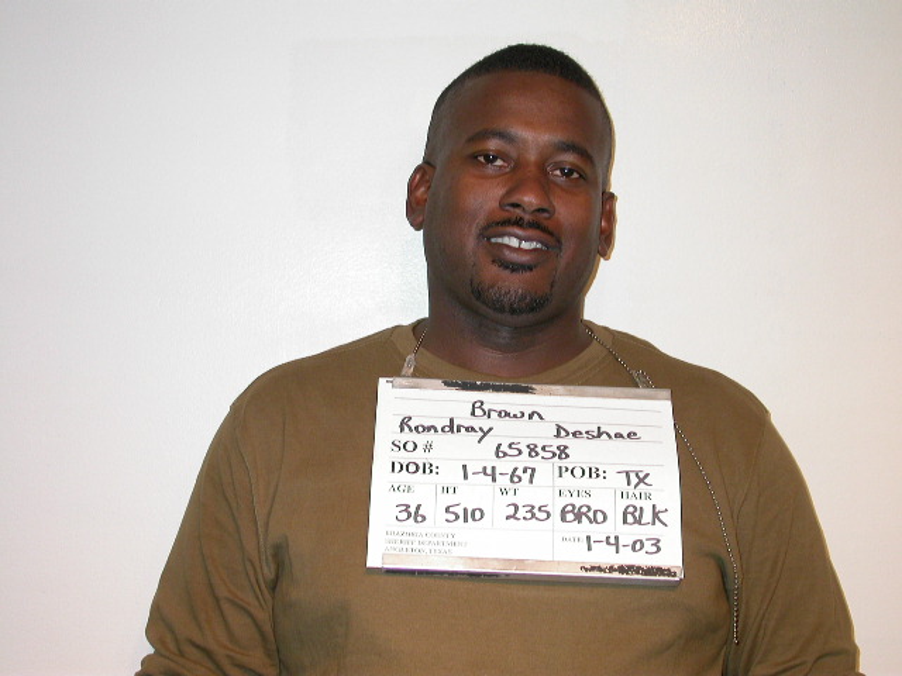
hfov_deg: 32.2
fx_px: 1563
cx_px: 451
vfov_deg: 24.4
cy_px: 338
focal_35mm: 60
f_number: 3.1
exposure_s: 1/60.3
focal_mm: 12.6
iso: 100
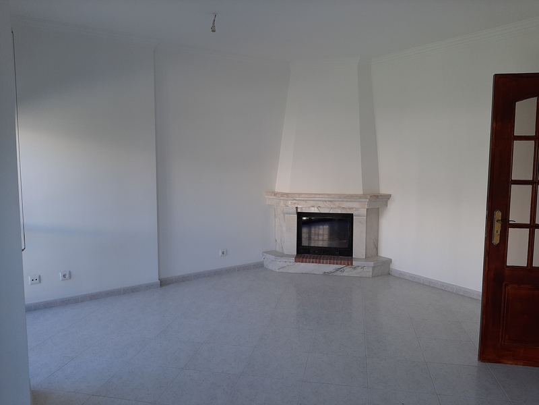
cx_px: 270
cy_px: 202
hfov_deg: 65.3
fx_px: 420
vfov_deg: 51.4
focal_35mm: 27
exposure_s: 1/139
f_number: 1.7
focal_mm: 3.93
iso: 40
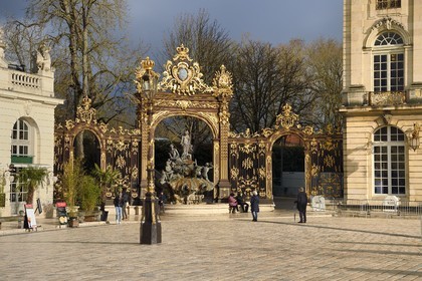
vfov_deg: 19.5
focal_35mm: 70
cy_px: 140
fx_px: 820
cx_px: 211
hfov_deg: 28.8
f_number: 9
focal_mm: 70
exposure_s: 1/640
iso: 200
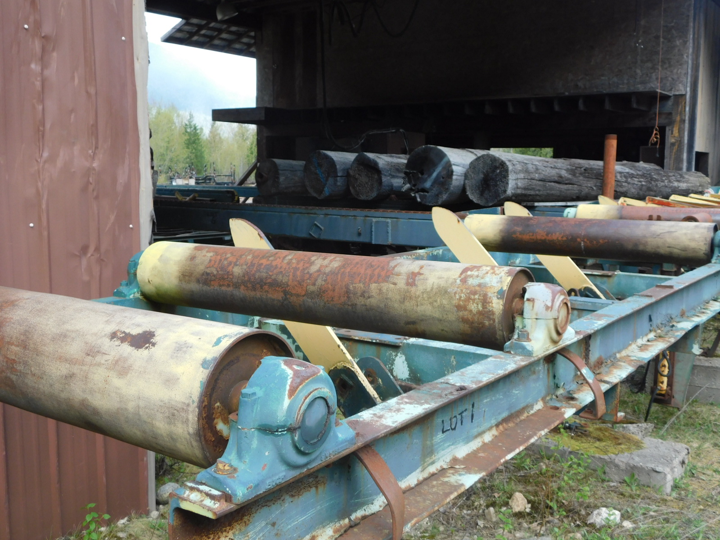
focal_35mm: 36
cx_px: 360
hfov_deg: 51.4
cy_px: 270
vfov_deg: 39.7
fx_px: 749
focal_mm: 6.3
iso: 125
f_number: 3.5
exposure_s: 1/160
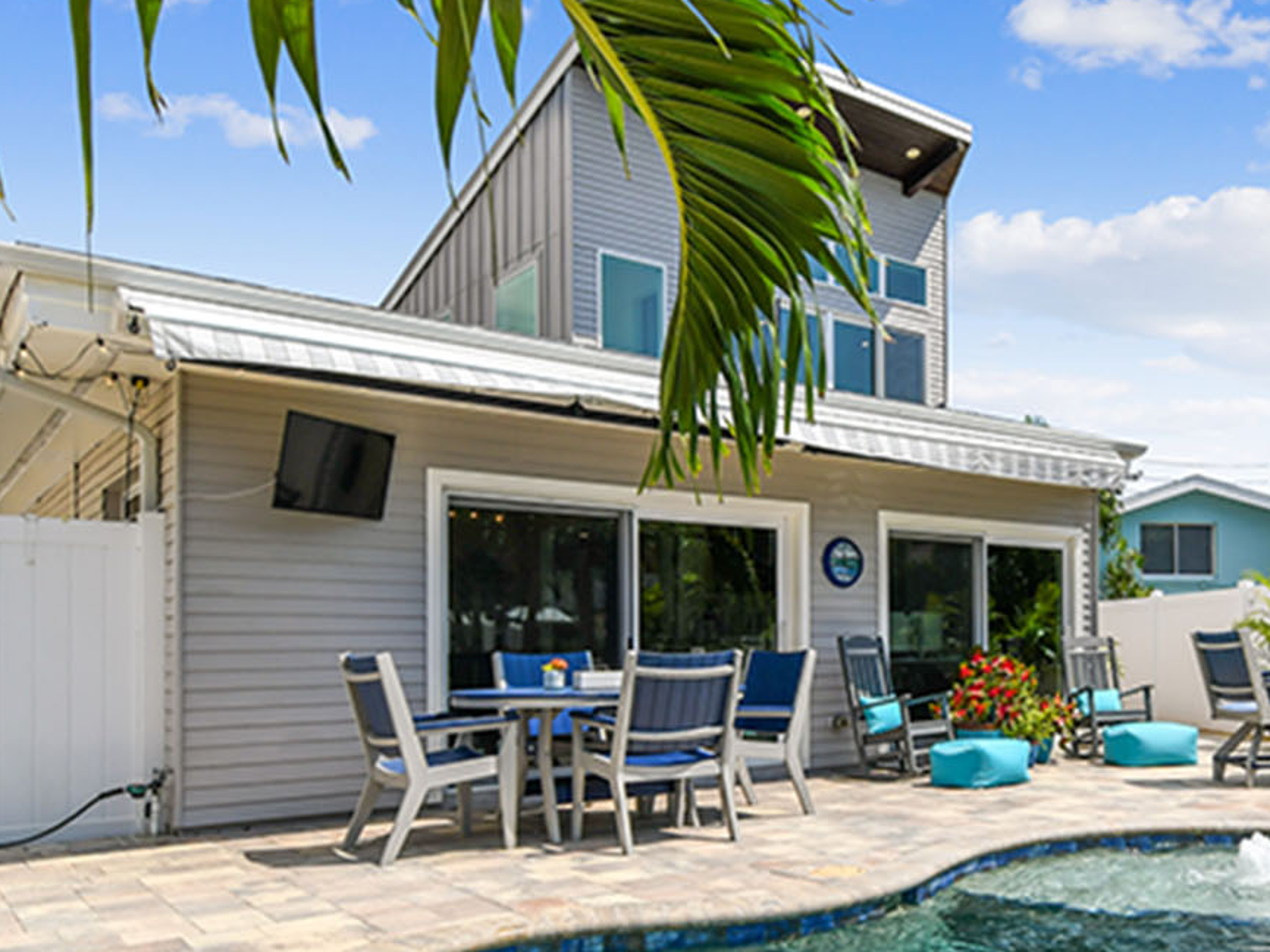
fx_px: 1101
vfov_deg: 46.2
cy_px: 626
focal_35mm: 30
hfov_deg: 57.6
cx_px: 916
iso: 100
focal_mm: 10
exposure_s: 1/800
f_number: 7.1
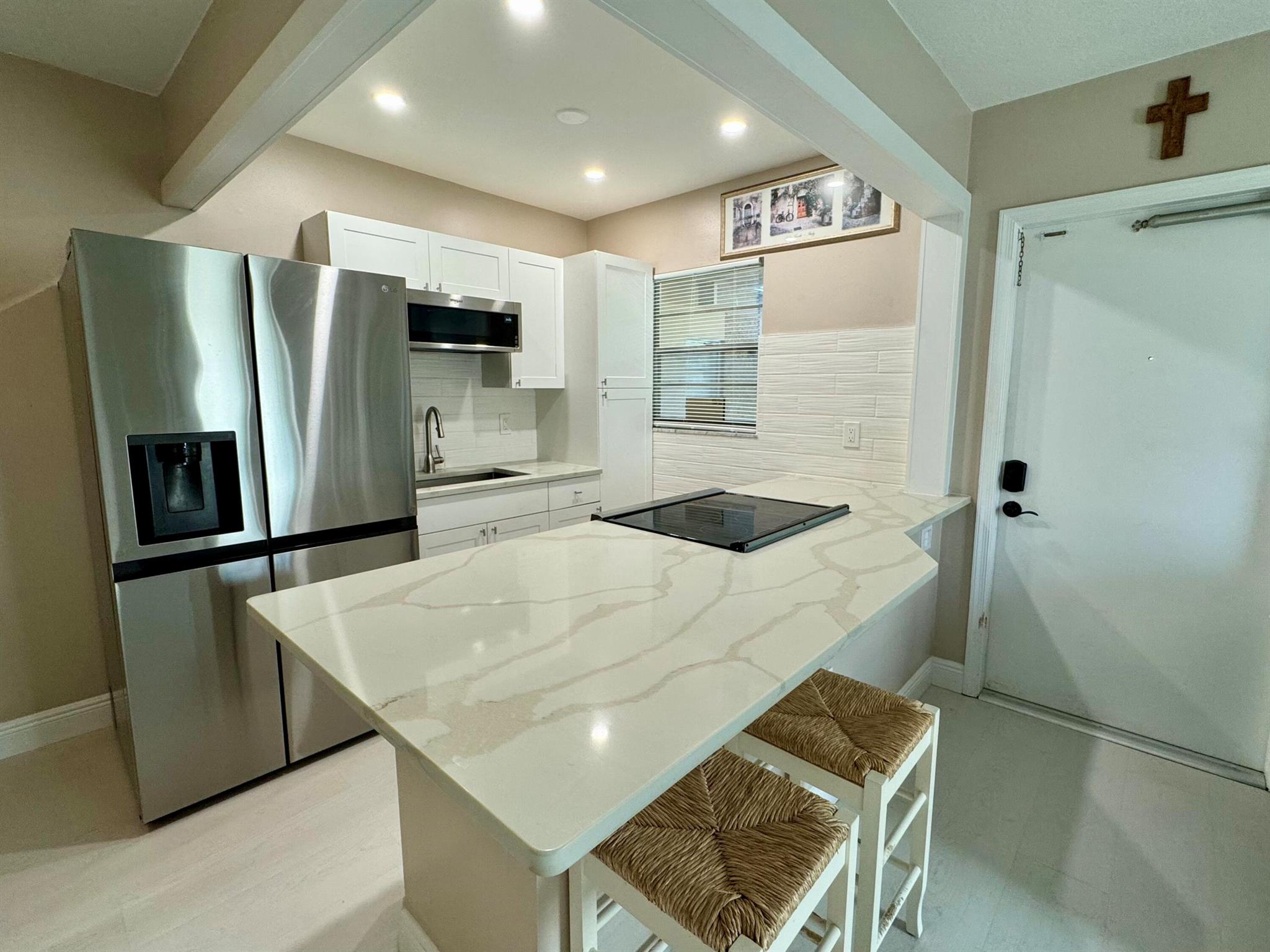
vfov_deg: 85.7
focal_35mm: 14
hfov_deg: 102.1
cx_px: 635
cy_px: 476
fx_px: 514
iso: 160
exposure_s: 1/120
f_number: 2.2
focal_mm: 2.22
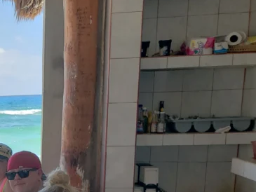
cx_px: -95
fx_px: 540
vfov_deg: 19.3
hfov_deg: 23.0
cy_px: 214
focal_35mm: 73
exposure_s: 1/205
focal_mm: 4.3
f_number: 2.4
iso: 50
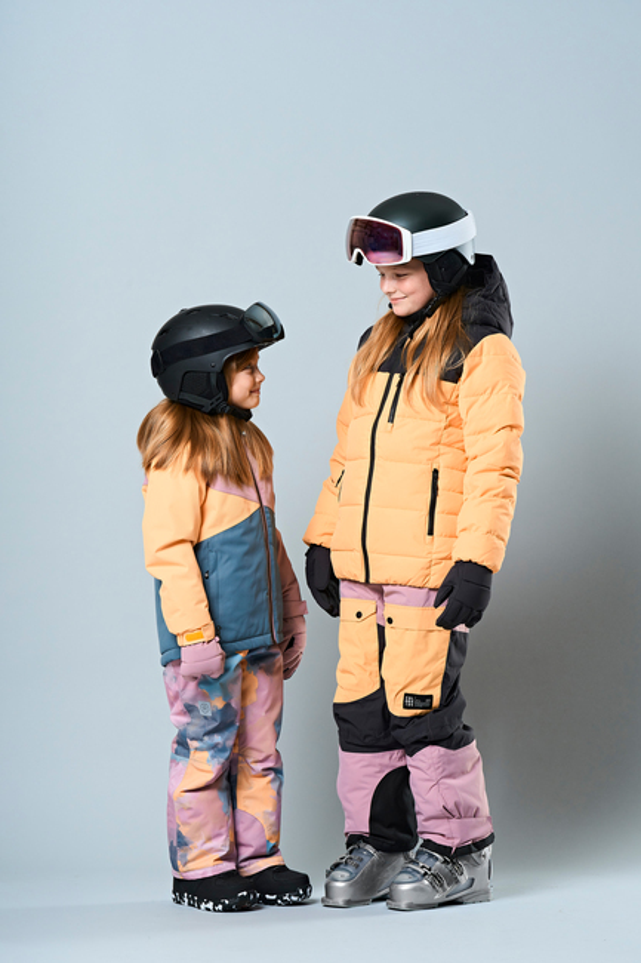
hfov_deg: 11.2
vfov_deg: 16.8
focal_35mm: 122
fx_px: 3260
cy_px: 482
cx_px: 320
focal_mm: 122
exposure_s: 1/400
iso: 500
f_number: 9
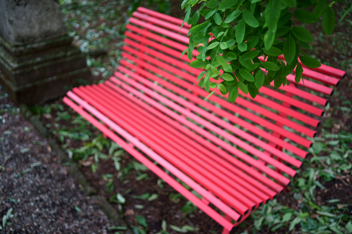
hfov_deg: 54.4
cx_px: 176
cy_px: 117
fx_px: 342
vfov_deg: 37.9
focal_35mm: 35
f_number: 2.8
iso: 500
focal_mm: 35
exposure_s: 1/200
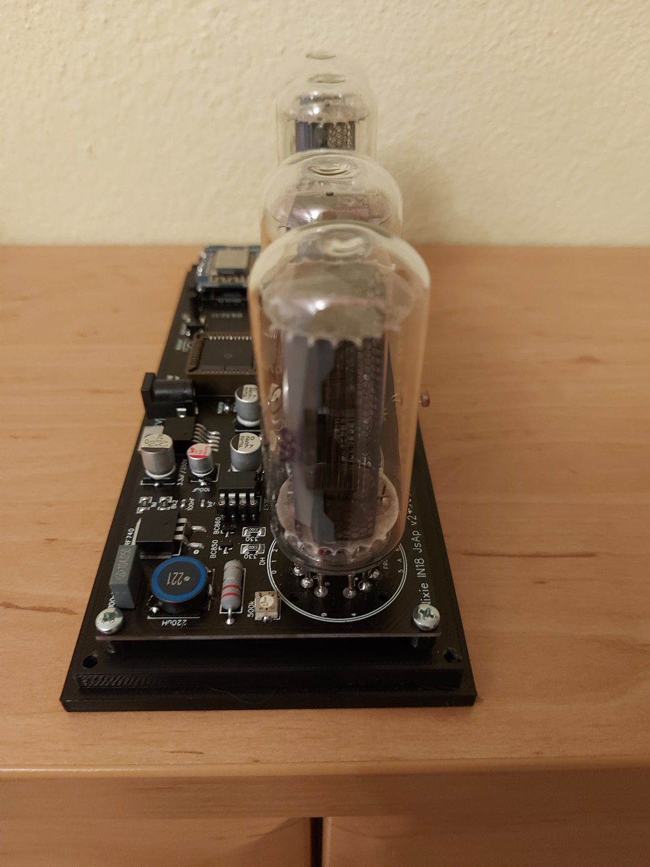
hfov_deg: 56.8
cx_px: 325
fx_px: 601
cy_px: 434
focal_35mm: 24
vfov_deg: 71.6
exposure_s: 1/20
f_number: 1.8
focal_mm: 5.23
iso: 640
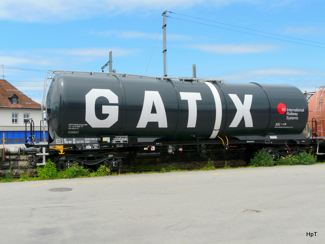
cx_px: 162
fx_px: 385
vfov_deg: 35.1
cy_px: 122
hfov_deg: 45.8
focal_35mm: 41
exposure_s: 1/500
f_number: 5.6
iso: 100
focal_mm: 6.7
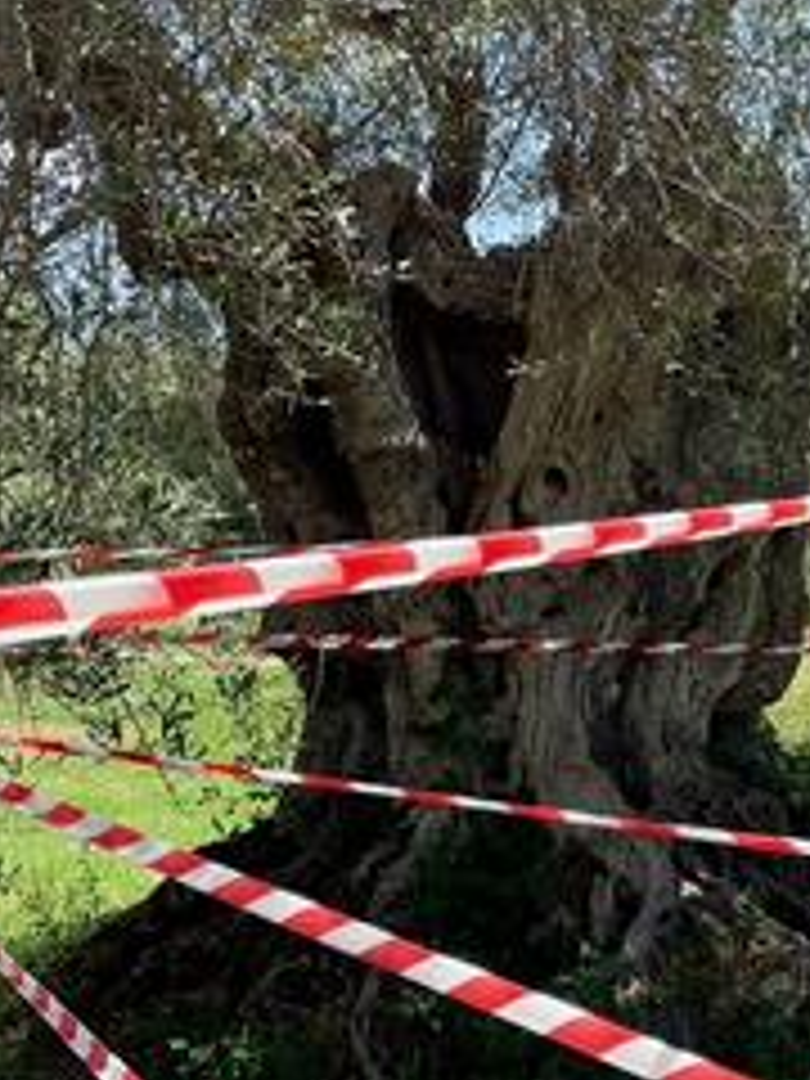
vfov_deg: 29.8
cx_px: 670
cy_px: 594
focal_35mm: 65
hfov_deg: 22.2
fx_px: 2028
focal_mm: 4.2
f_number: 1.6
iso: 32
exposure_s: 1/910
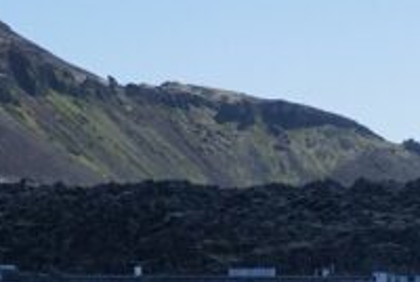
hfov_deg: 11.2
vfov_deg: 7.7
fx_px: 2091
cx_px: 523
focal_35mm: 179
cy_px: 235
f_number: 13
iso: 1000
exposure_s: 1/1600
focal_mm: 35
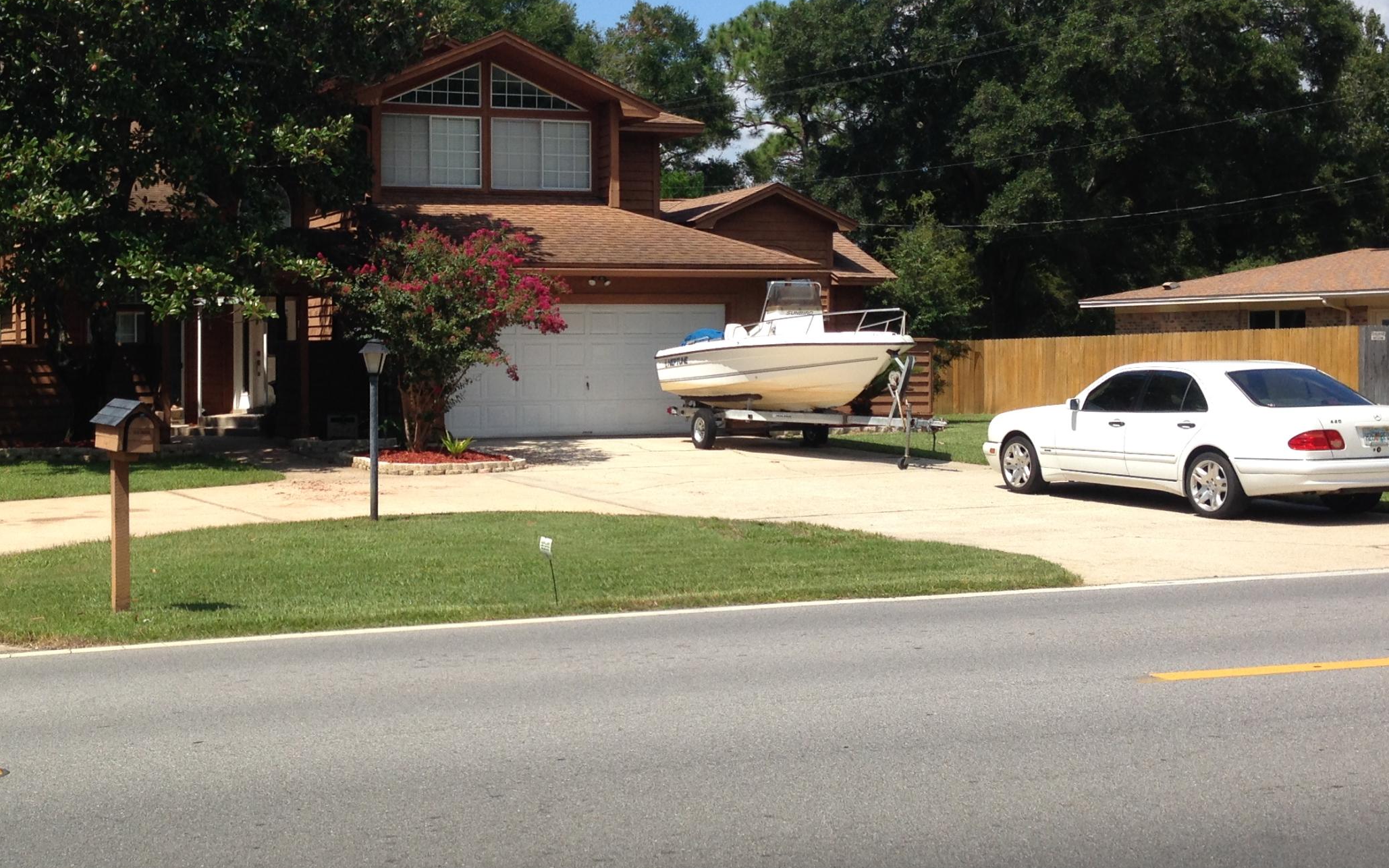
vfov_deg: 25.3
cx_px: 493
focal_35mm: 51
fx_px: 1930
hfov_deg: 39.2
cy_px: 352
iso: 50
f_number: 2.4
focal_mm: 4.12
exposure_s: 1/1506
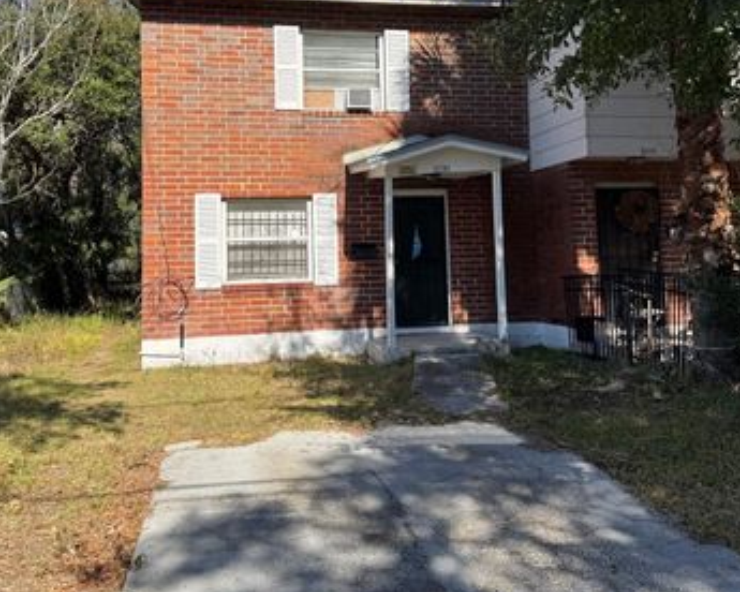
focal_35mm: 34
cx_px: 362
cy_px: 201
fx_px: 745
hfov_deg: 52.8
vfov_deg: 42.8
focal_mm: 6.76
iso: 80
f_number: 1.78
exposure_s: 1/2506
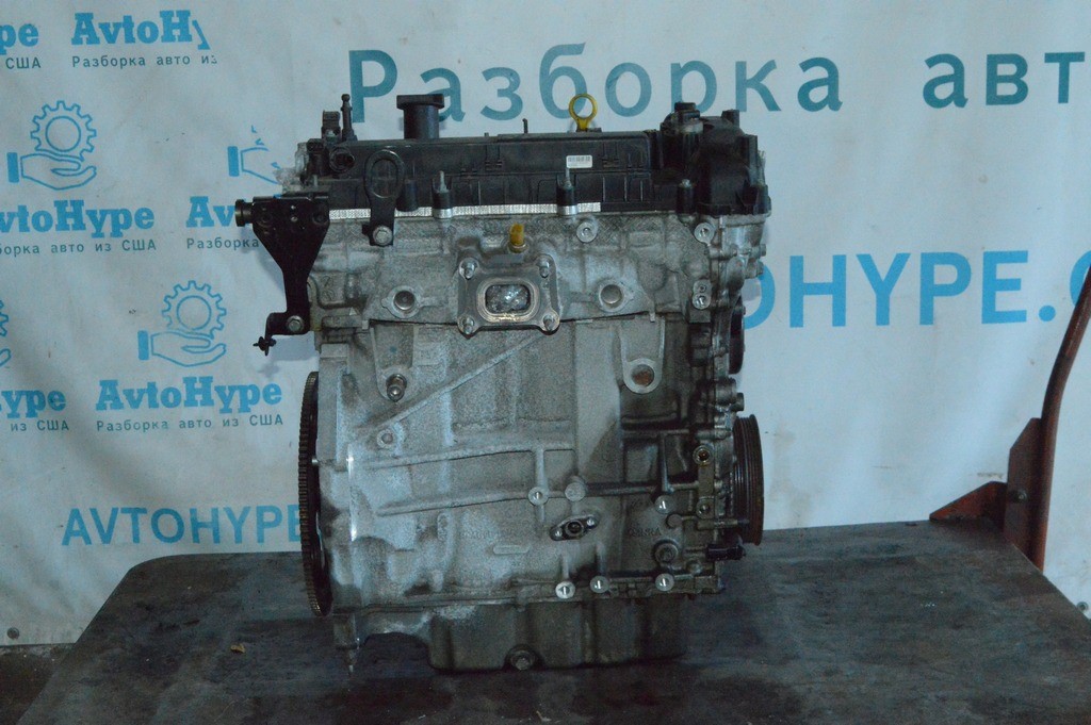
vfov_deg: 25.0
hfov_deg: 36.9
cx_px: 546
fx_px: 1635
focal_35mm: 54
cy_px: 362
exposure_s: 1/100
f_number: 16
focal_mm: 36
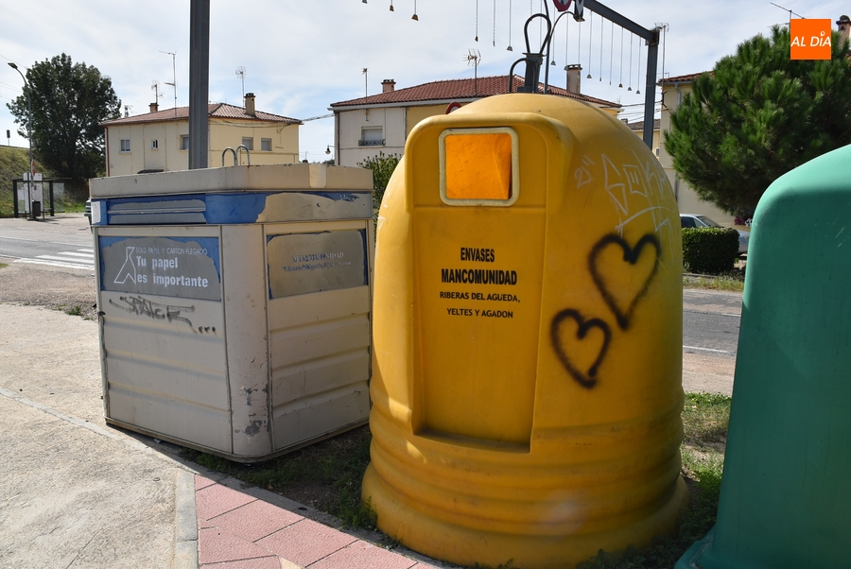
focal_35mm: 30
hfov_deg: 61.9
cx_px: 426
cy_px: 284
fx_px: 710
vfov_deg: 43.7
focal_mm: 20
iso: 200
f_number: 10
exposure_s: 1/400
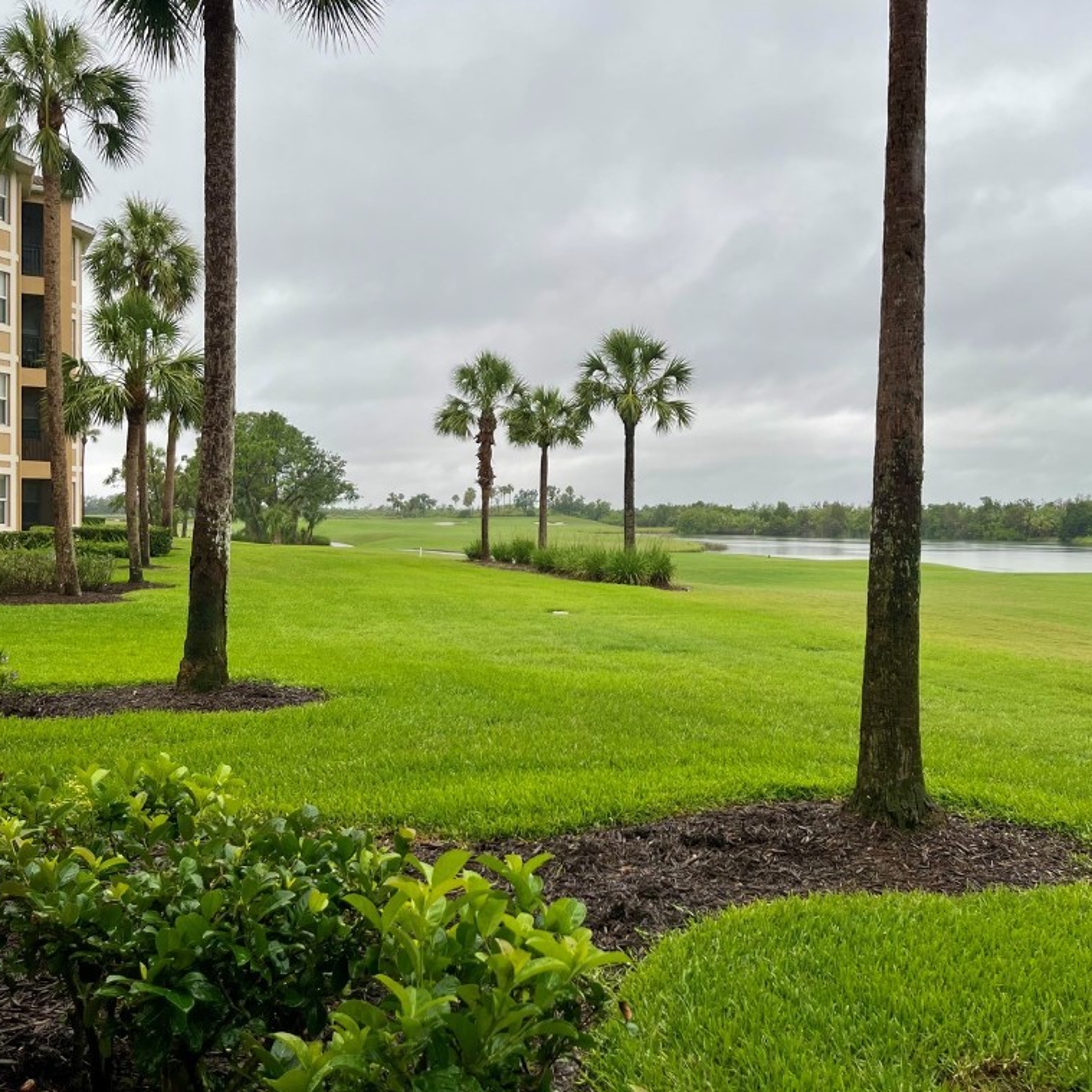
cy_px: 541
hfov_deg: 52.2
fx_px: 1106
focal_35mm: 31
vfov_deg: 52.5
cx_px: 646
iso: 50
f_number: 1.6
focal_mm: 5.1
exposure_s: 1/543
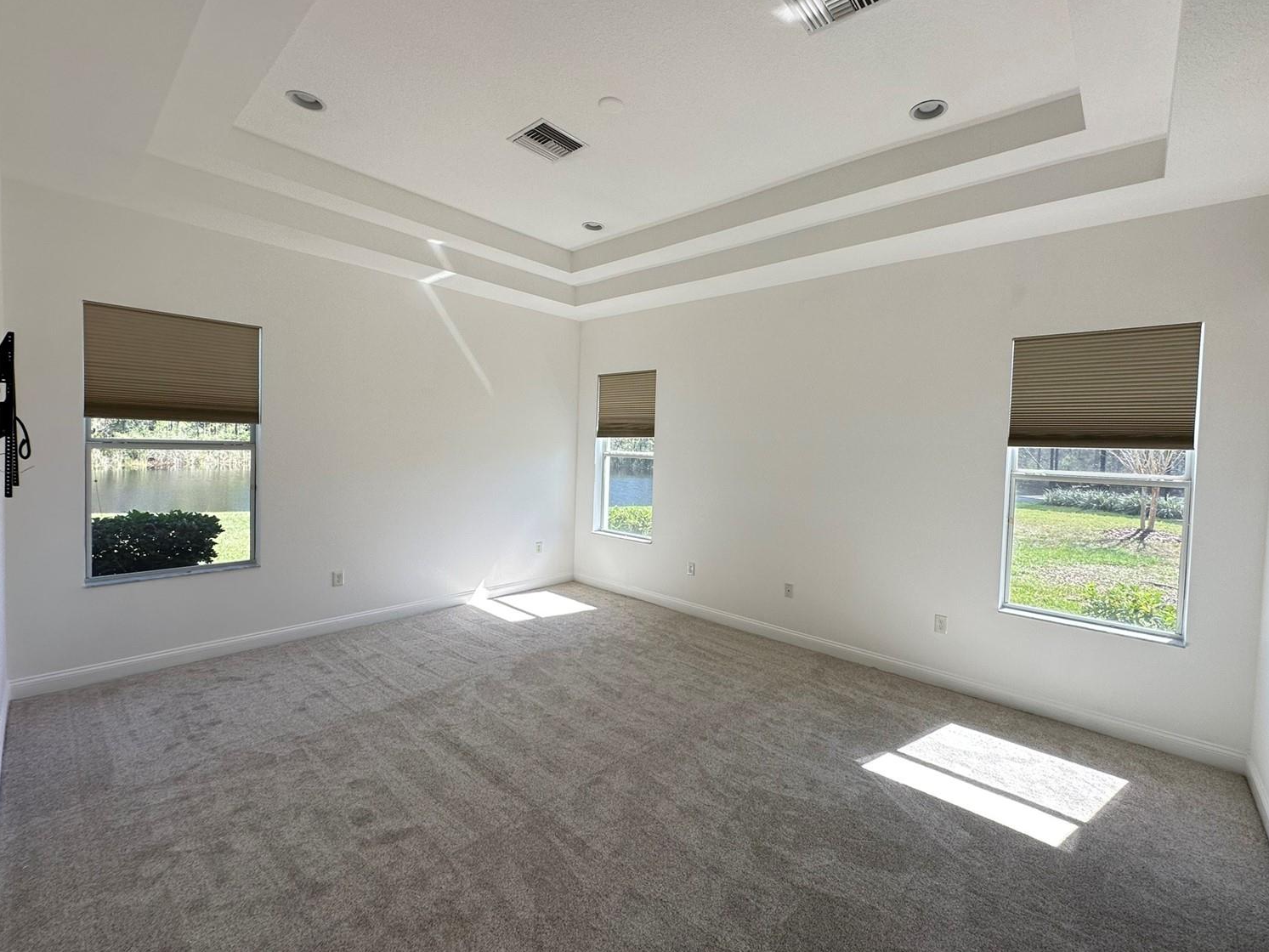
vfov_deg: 81.7
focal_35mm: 15
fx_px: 550
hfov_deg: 98.0
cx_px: 676
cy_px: 464
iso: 40
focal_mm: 2.22
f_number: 2.2
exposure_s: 1/150
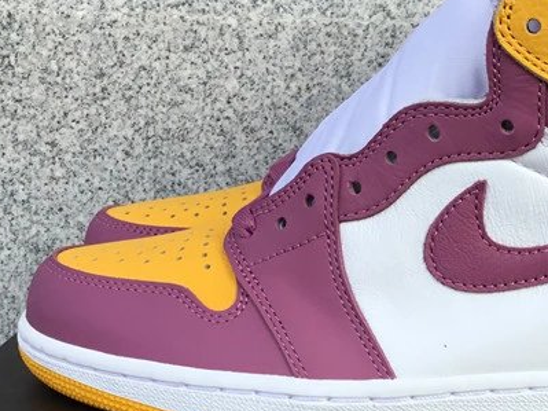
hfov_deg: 27.3
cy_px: 332
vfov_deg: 20.7
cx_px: 430
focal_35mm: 70
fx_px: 1108
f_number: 2.4
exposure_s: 1/354
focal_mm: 3.3
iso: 25
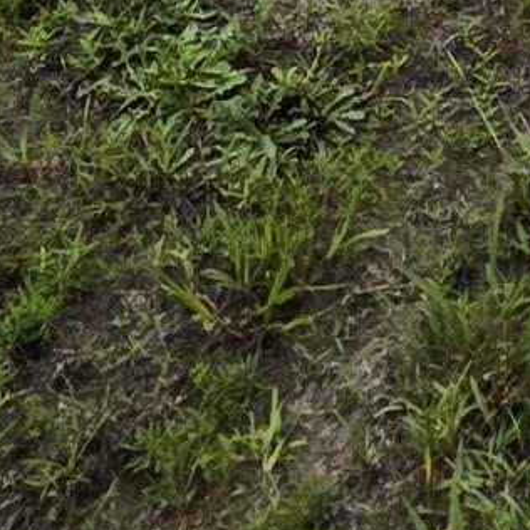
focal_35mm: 109
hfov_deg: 14.2
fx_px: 1888
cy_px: -1105
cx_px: 946
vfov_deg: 10.6
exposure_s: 1/2082
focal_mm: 2.2
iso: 40
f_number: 1.9
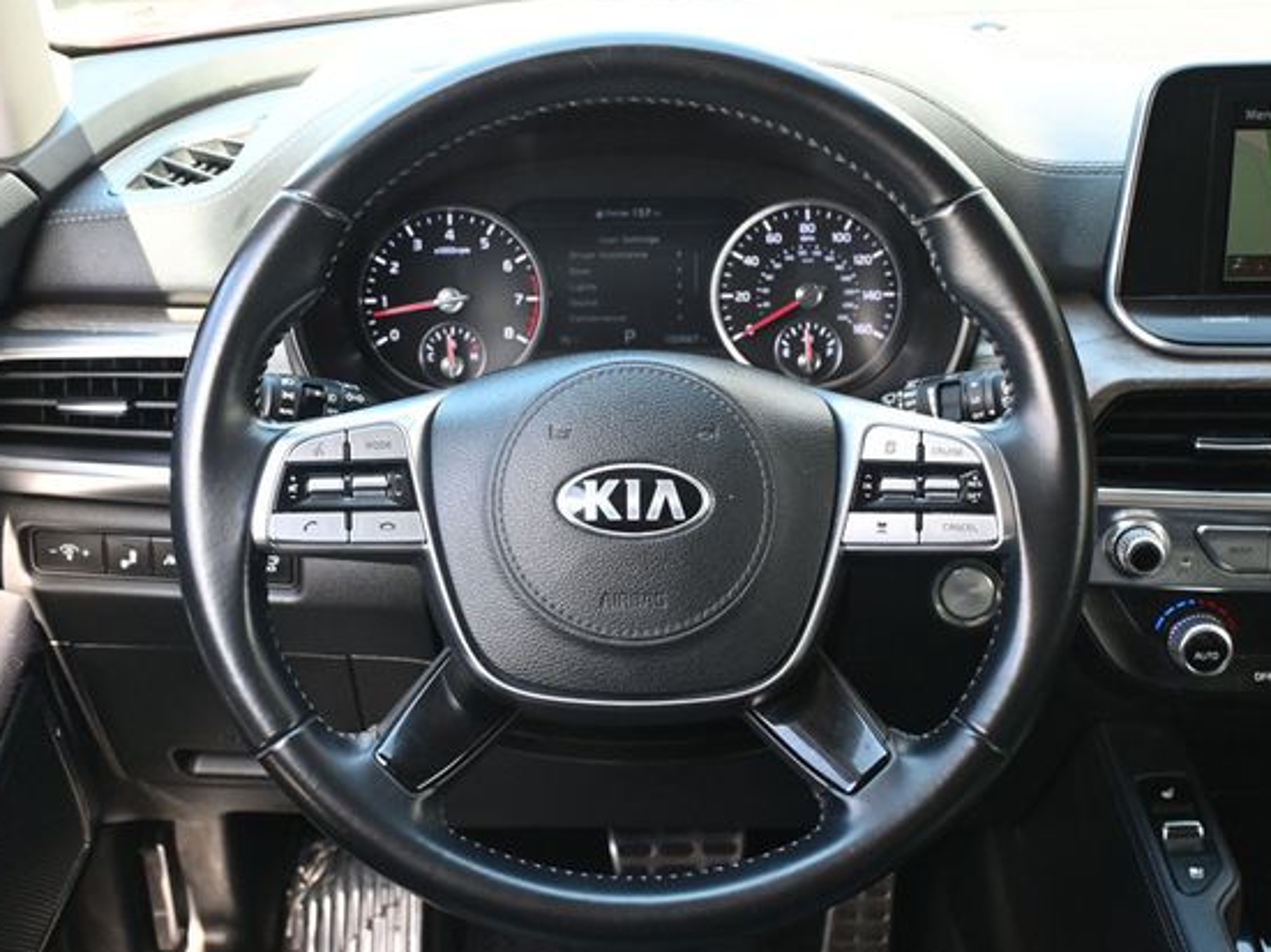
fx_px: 1783
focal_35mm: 49
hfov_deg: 39.2
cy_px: 482
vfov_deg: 29.9
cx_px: 632
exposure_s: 1/125
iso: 1250
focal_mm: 29
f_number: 4.8
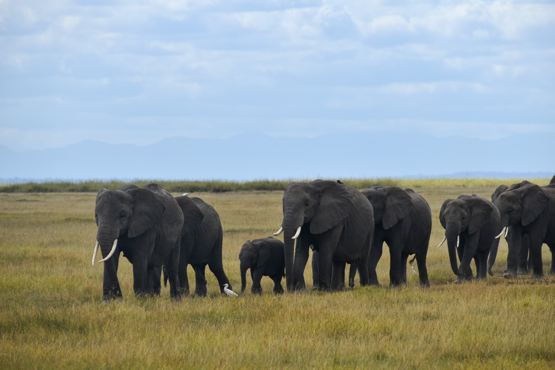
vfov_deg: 4.6
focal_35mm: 302
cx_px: 277
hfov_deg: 6.8
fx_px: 4656
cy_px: 186
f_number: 8
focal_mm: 200
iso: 140
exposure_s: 1/500
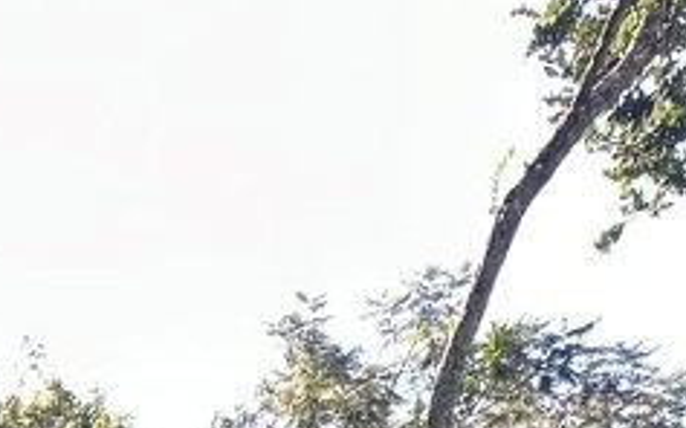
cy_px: 1076
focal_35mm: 64
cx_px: -182
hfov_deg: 27.3
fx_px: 1196
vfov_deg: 13.5
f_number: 2.2
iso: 64
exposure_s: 1/99
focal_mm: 2.22
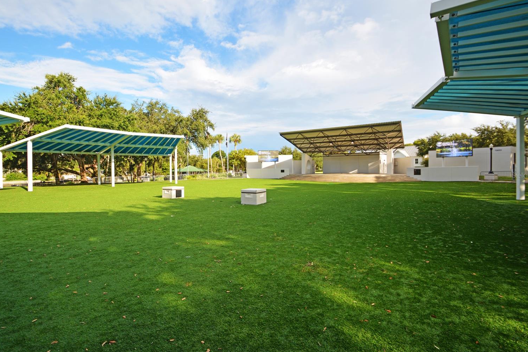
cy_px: 175
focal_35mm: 16
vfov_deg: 73.7
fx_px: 235
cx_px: 262
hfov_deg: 96.8
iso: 100
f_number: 6.3
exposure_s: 1/200
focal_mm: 10
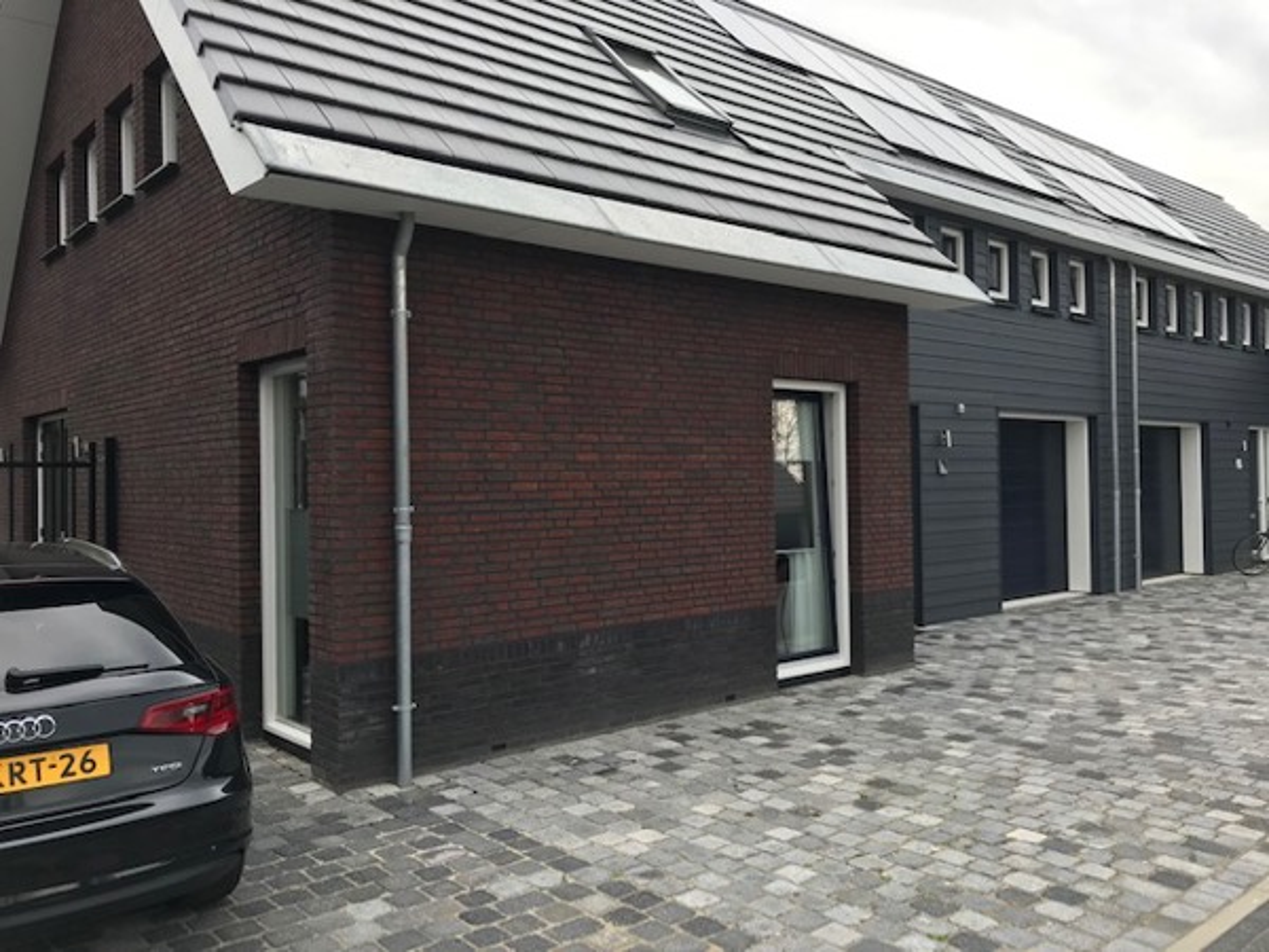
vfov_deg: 49.7
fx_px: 1026
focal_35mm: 28
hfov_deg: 63.4
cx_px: 634
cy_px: 476
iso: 20
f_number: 1.8
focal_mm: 3.99
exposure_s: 1/486
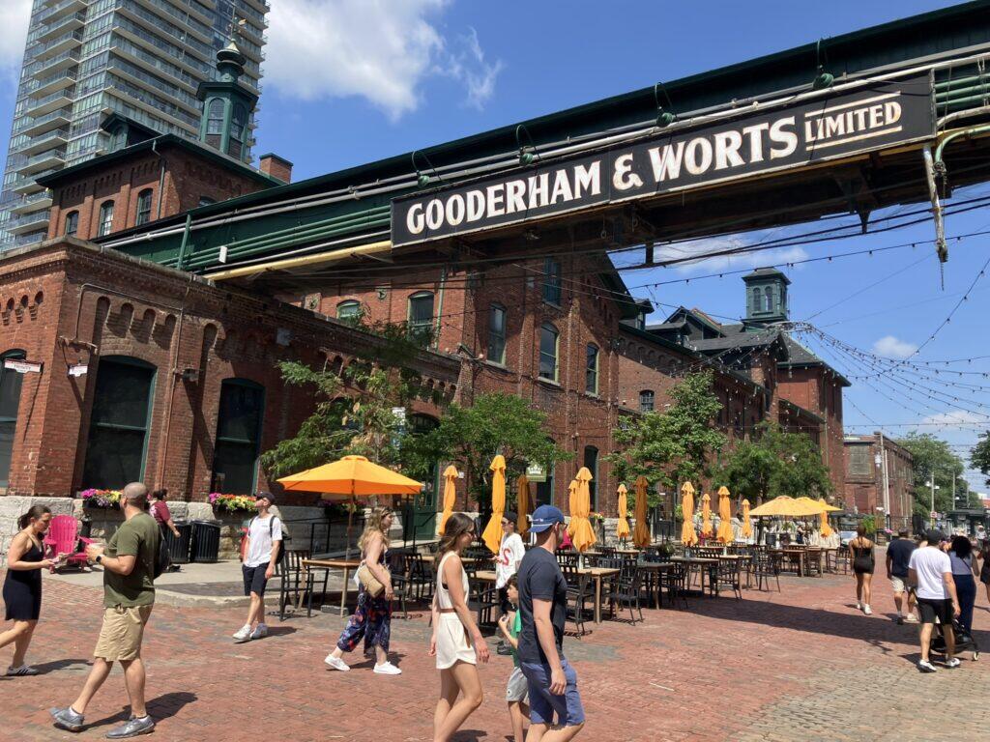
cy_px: 371
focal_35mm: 28
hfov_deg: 63.4
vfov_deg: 49.7
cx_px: 495
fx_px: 801
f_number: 1.8
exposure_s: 1/1312
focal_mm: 3.99
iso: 32
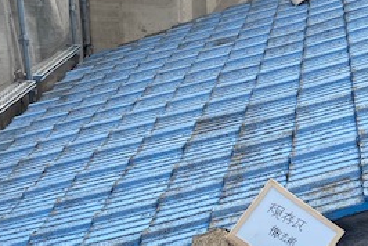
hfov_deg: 29.6
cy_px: 189
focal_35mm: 65
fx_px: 665
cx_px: 333
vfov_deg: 20.8
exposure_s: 1/2141
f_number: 1.8
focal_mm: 4.25
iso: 32
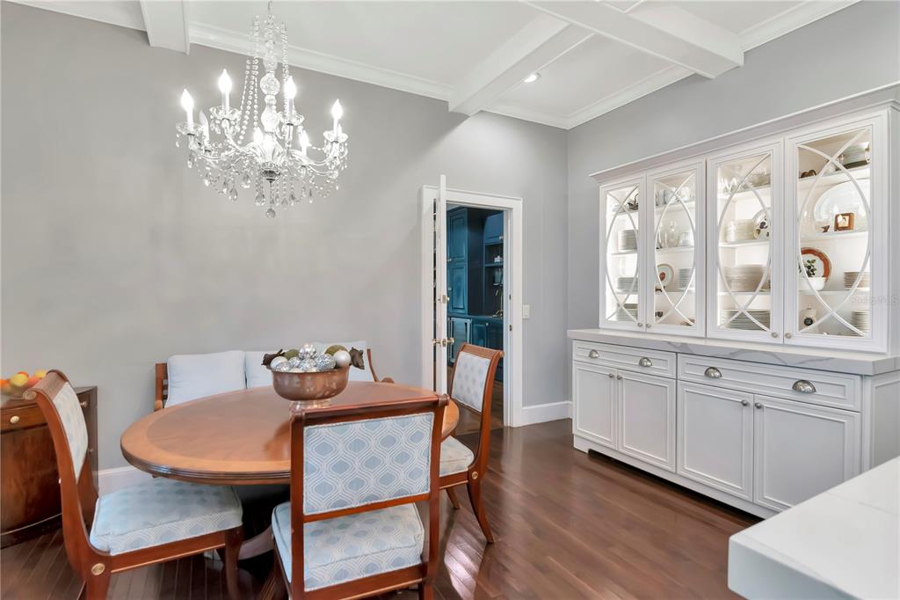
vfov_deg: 69.6
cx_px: 450
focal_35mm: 17
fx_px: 431
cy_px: 300
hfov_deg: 92.5
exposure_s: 1/20
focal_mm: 11.5
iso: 1000
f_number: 7.1
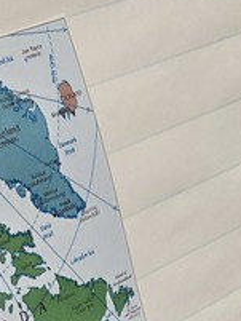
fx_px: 1085
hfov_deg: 12.7
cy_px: 615
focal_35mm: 117
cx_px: 112
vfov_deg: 14.4
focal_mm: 6.3
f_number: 1.7
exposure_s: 1/60
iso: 80
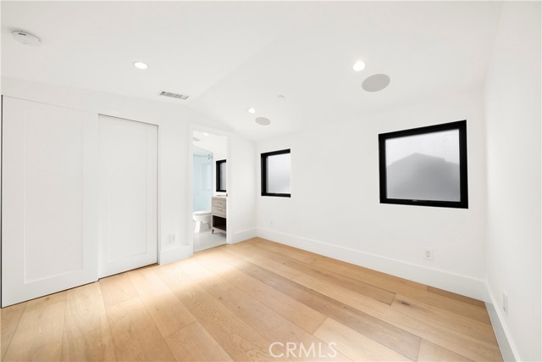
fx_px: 181
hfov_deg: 112.6
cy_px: 181
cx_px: 271
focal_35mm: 12
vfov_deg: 90.0
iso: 640
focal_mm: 12
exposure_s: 1/30
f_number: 9
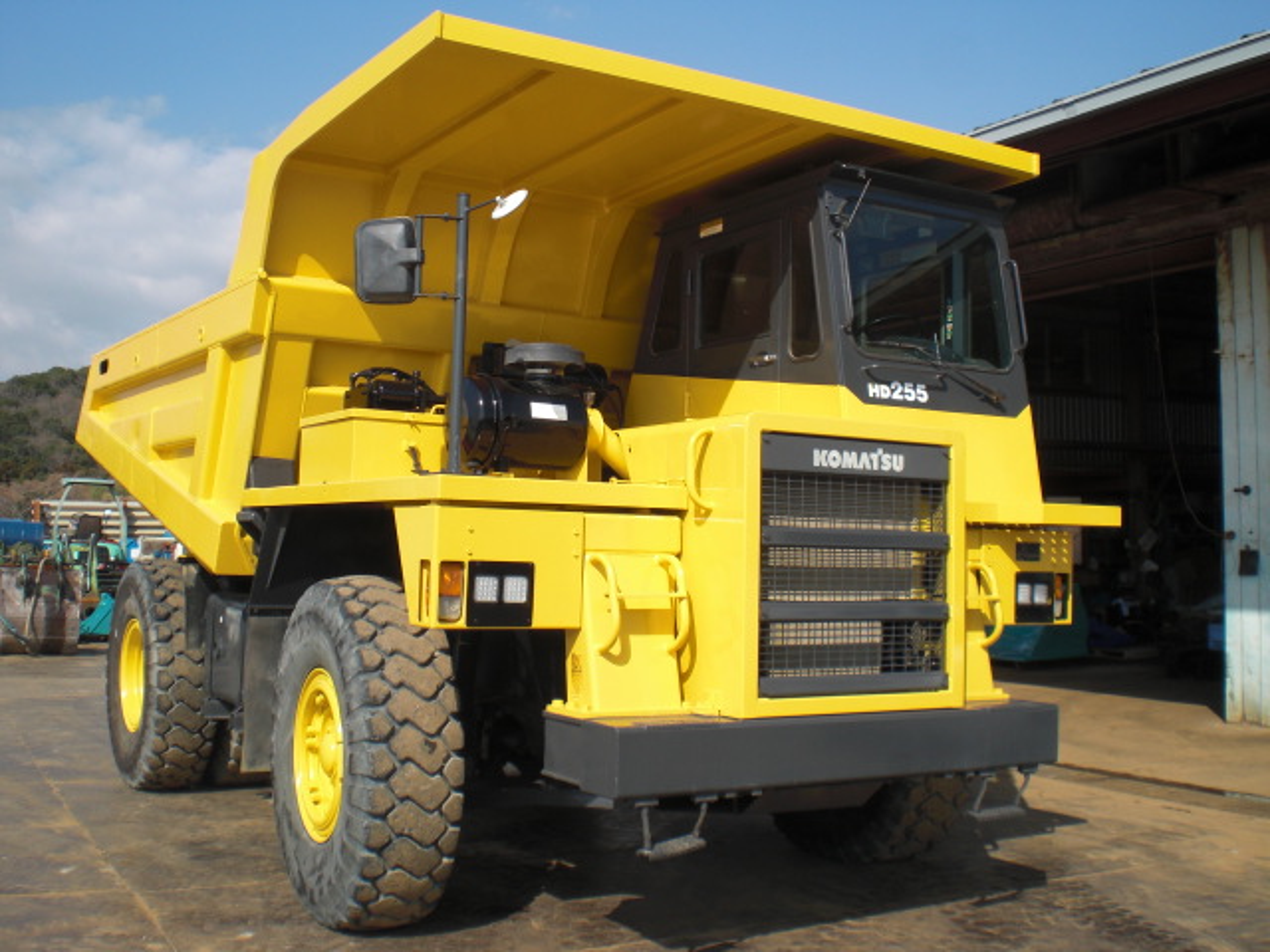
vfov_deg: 37.7
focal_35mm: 38
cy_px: 476
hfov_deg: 49.0
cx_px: 635
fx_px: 1394
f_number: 5.6
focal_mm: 6.3
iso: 64
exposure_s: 1/320
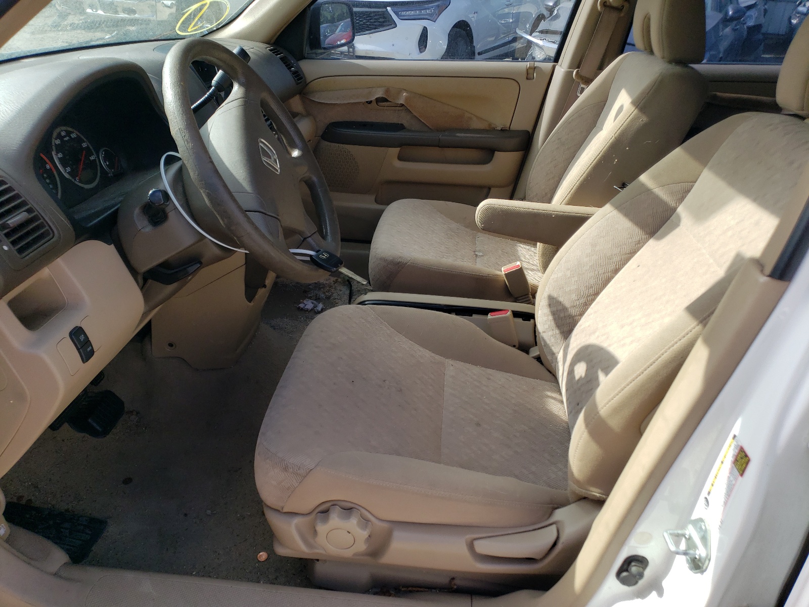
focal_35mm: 26
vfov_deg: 53.1
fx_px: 608
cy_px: 304
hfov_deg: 67.3
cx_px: 404
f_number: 1.5
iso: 50
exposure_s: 1/1111
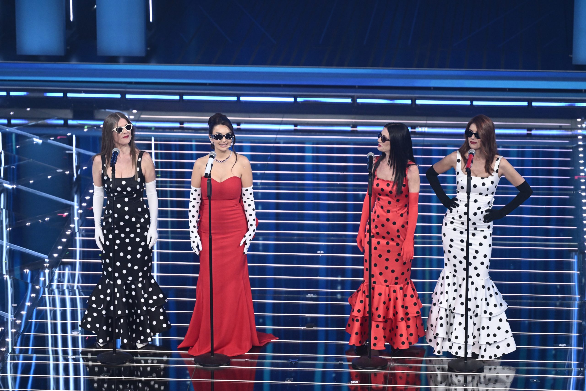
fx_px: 2685
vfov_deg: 8.3
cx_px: 293
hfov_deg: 12.5
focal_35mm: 165
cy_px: 196
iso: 4000
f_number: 4
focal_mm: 165
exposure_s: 1/320
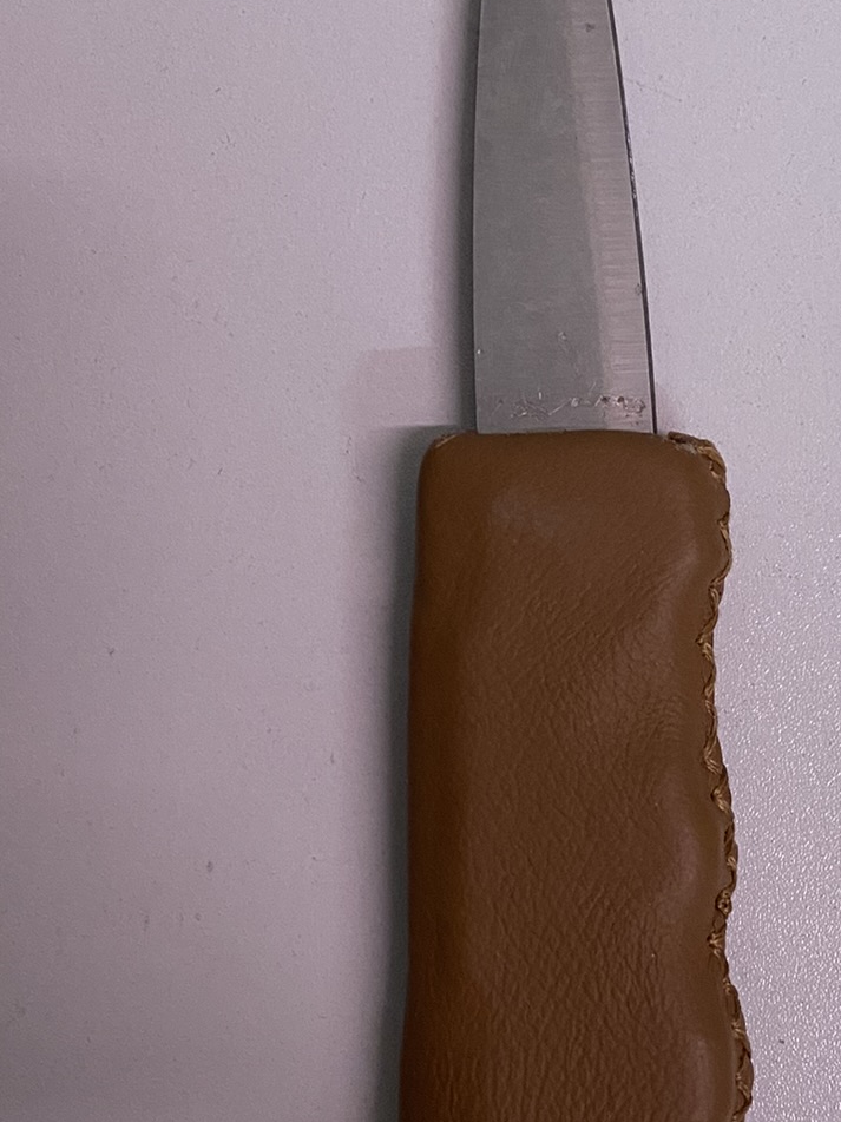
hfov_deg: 25.9
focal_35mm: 56
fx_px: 1814
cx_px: 604
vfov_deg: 34.3
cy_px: 596
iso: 320
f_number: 1.8
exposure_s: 1/50
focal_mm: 4.25
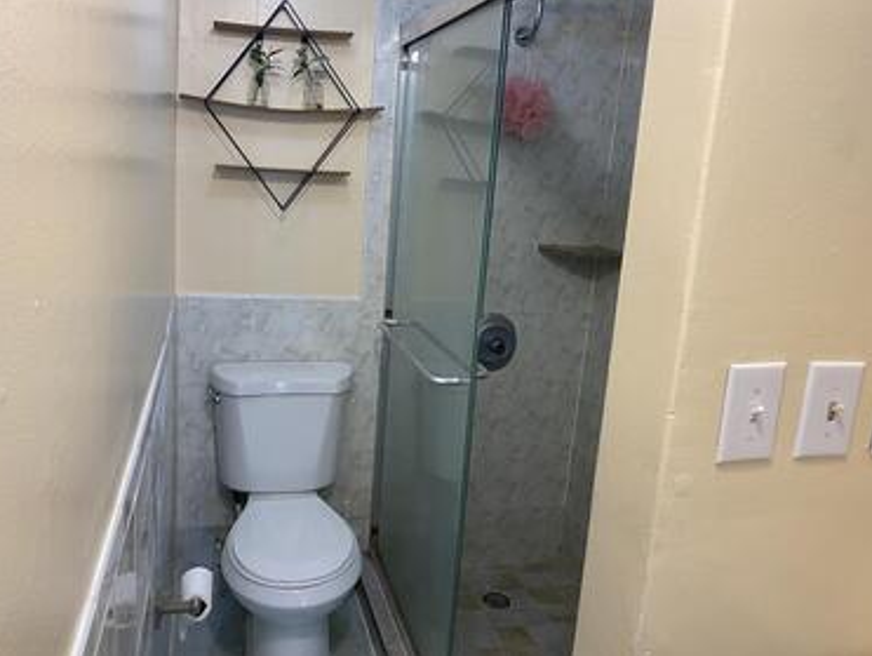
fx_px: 706
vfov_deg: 49.8
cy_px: 308
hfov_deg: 63.3
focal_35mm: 28
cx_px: 411
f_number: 1.8
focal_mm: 4.25
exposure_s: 1/60
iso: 80
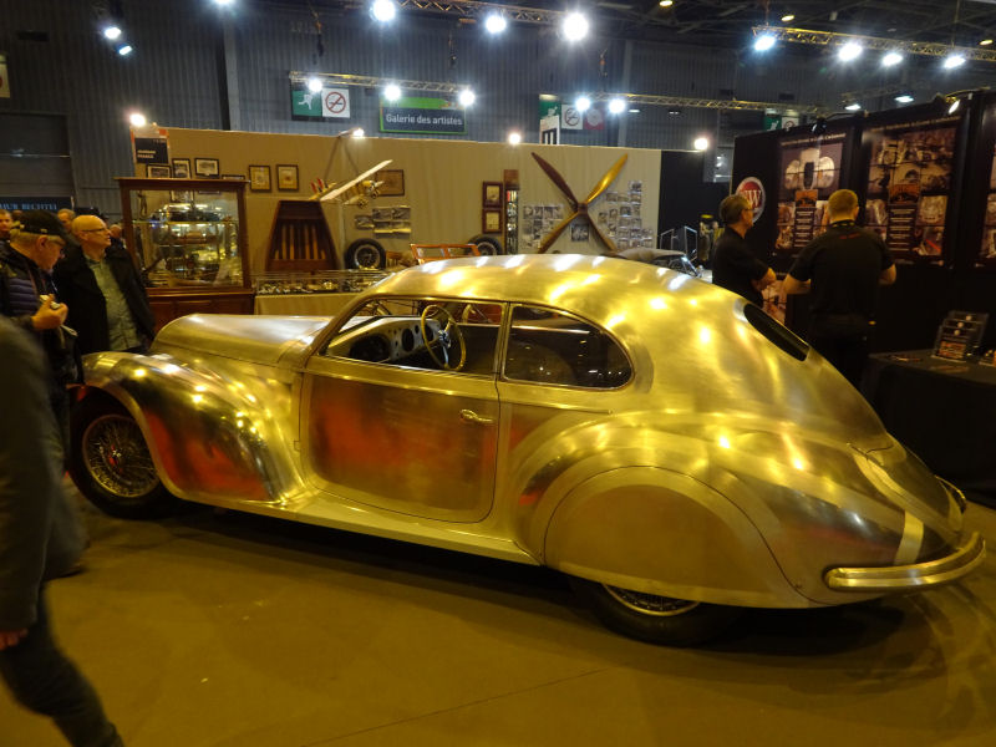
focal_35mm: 24
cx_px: 498
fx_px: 691
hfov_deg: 71.6
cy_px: 374
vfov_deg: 56.8
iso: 160
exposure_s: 1/30
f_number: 3.5
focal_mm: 4.1
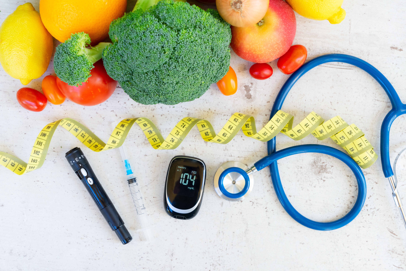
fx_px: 677
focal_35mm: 60
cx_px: 203
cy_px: 136
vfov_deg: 22.6
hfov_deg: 33.4
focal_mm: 60
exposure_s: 1/50
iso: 800
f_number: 10
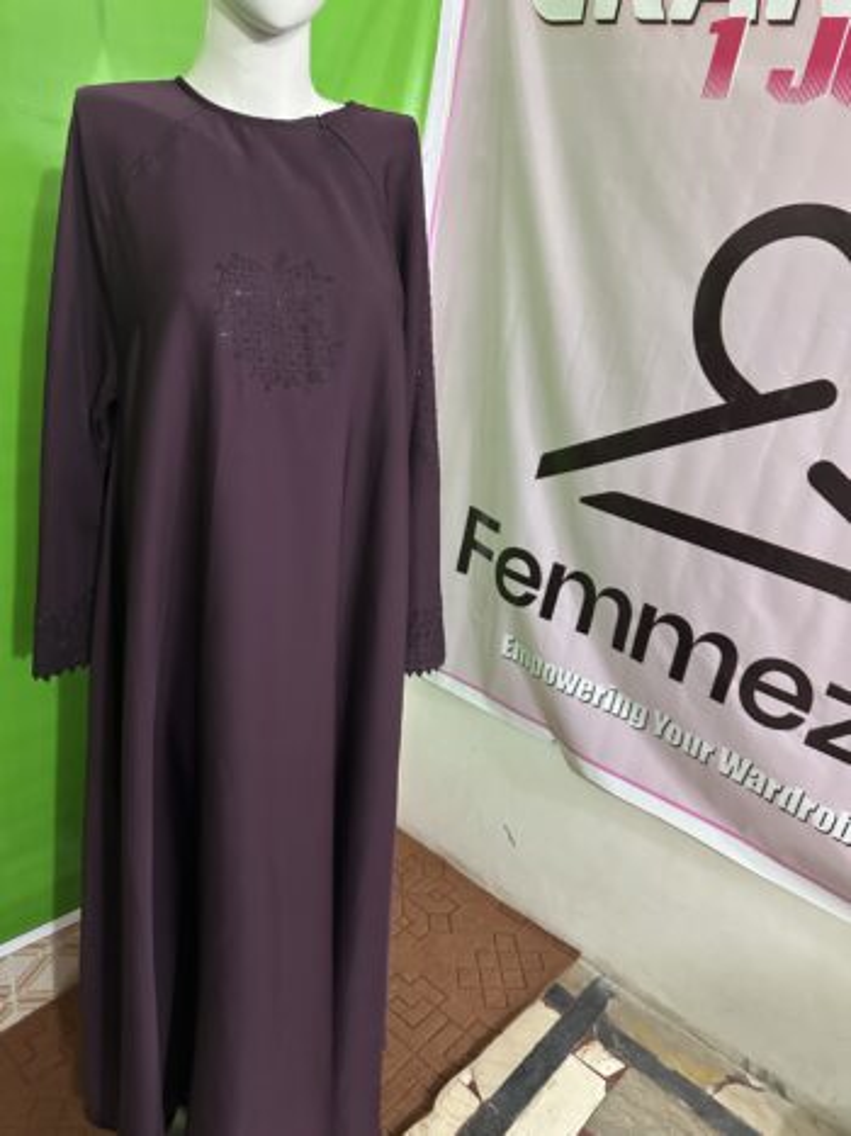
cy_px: 568
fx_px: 787
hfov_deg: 56.8
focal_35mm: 24
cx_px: 426
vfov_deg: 71.6
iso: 1000
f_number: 1.78
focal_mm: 6.86
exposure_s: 1/40
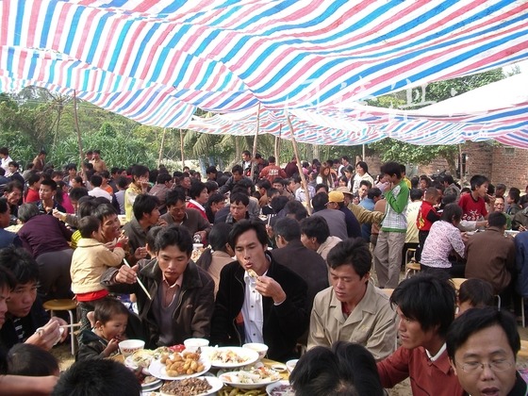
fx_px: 534
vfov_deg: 40.7
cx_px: 264
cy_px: 198
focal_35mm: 35
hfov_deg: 52.6
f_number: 2.6
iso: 80
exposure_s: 1/250
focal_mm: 5.8
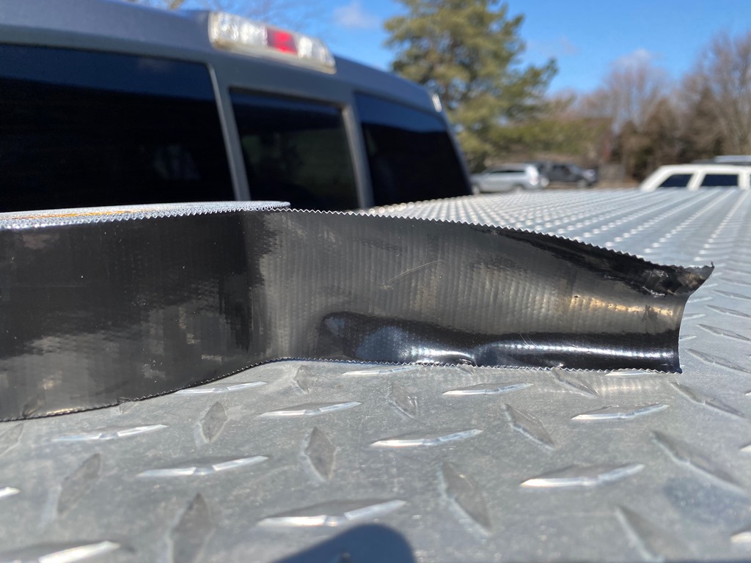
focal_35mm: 26
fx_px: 564
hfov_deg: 67.3
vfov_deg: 53.1
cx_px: 376
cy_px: 282
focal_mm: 4.25
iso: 32
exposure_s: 1/2625
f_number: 1.8
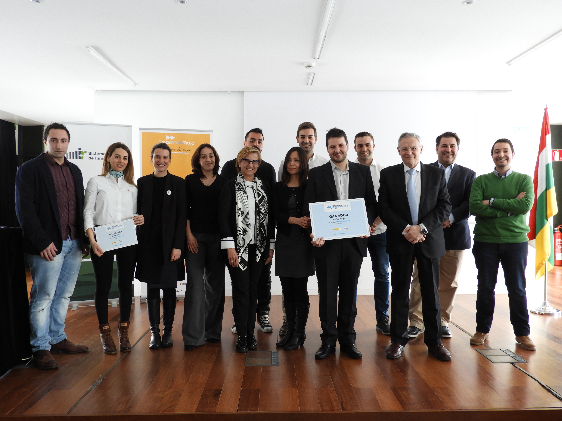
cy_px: 210
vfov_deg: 46.8
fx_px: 487
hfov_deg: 60.0
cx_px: 281
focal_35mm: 30
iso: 125
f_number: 3.5
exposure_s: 1/30
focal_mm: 5.4
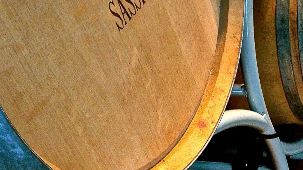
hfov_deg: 29.7
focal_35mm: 68
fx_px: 546
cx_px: 272
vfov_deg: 17.7
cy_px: 60
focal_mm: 4.13
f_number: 2.4
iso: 500
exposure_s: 1/15
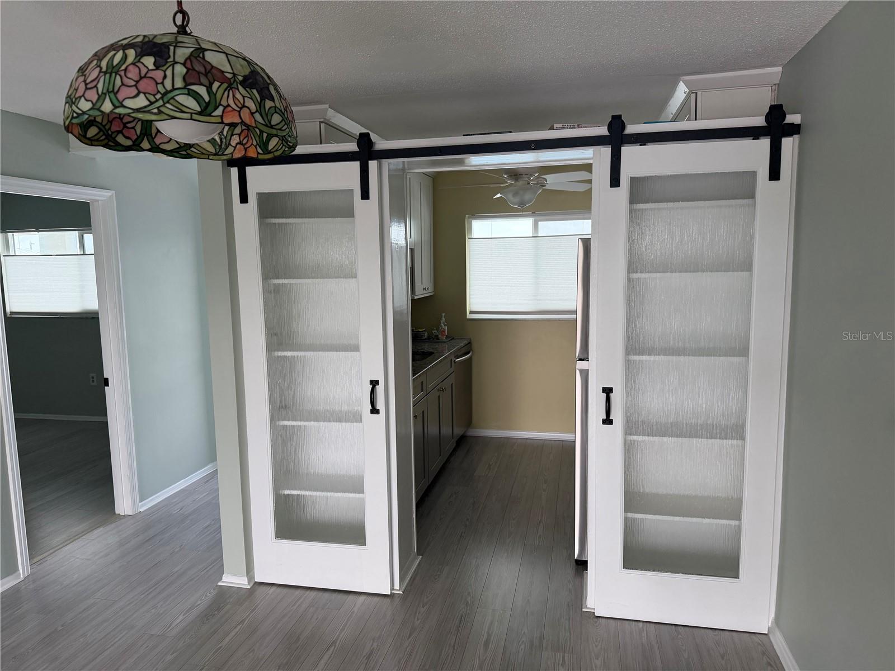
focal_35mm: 24
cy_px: 336
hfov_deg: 71.6
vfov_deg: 56.8
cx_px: 448
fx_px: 621
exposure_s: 1/234
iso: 200
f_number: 1.78
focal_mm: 6.76
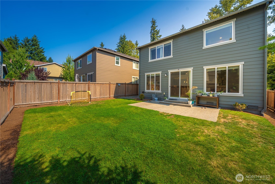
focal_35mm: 12
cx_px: 138
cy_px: 92
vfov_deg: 90.1
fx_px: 92
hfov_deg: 112.6
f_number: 7.1
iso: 80
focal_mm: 12
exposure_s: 1/125
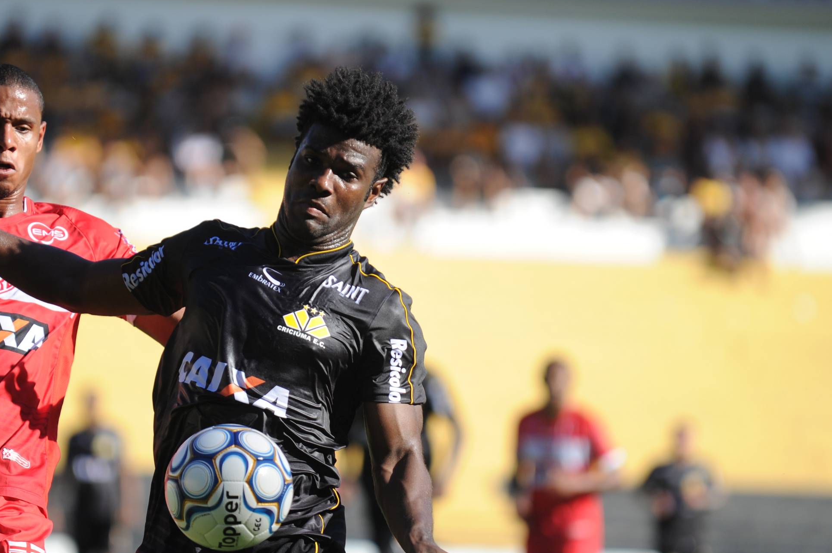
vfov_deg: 4.4
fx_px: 7160
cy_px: 232
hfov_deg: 6.6
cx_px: 353
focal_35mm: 310
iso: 400
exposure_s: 1/3200
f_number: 2.8
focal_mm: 200
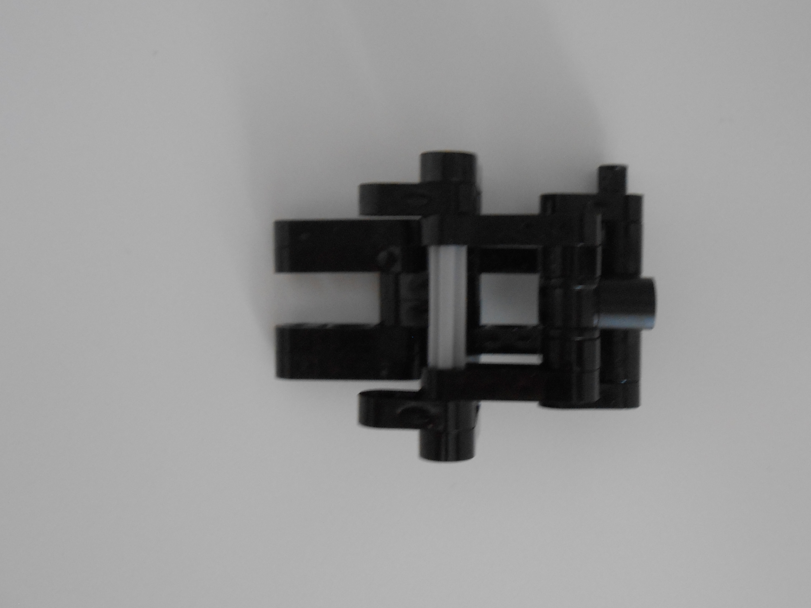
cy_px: 293
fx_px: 773
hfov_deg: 55.0
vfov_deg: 42.9
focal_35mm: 33
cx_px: 483
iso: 320
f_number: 3.5
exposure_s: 1/30
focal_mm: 4.6
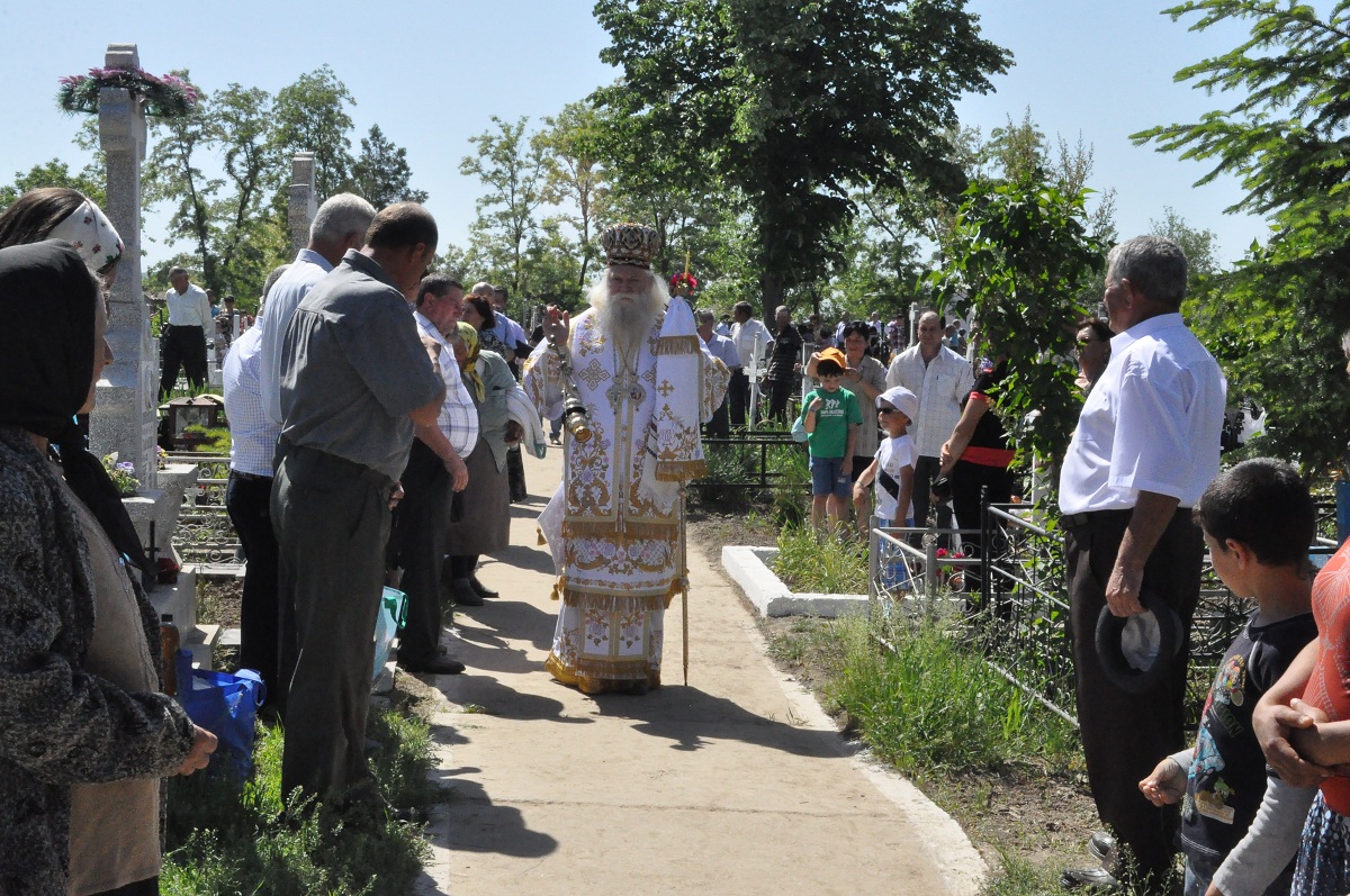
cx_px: 675
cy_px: 448
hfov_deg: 38.9
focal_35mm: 51
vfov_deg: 26.4
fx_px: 1910
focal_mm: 34
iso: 3200
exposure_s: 1/500
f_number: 22
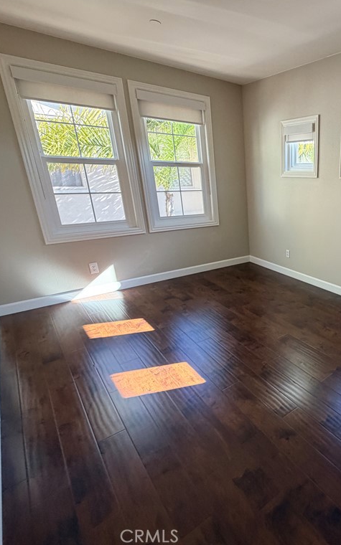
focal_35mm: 20
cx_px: 313
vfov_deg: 85.1
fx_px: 297
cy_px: 271
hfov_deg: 51.8
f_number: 2.2
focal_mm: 2.22
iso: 250
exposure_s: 1/120
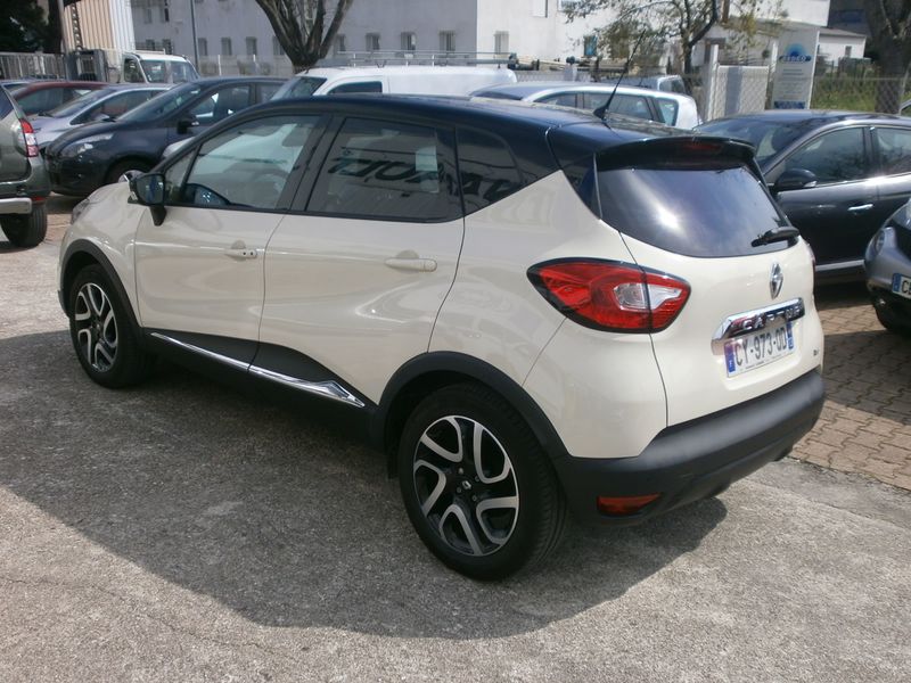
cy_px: 342
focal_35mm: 32
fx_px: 842
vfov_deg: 44.2
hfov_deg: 56.8
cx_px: 456
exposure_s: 1/1600
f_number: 3.1
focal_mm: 5.8
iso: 100
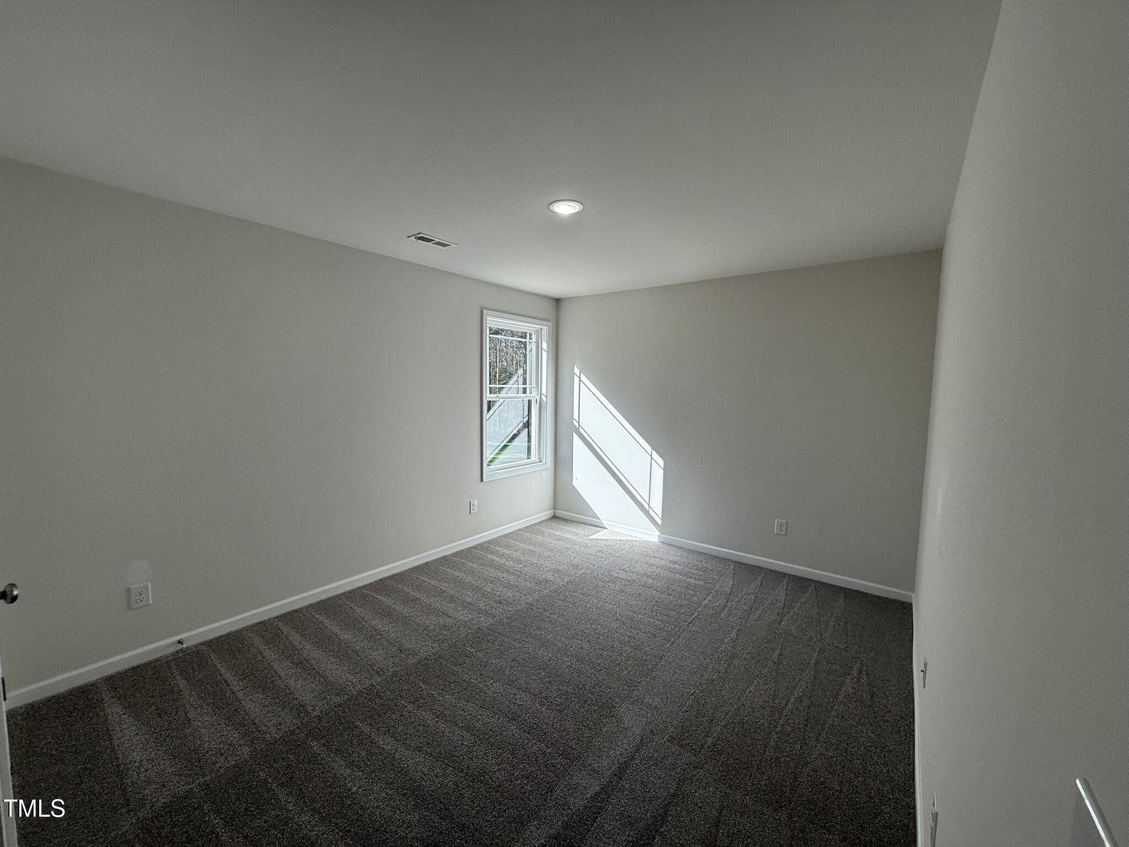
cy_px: 424
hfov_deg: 102.1
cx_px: 564
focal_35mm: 14
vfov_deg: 85.7
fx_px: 457
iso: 64
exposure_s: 1/472
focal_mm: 2.22
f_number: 2.2
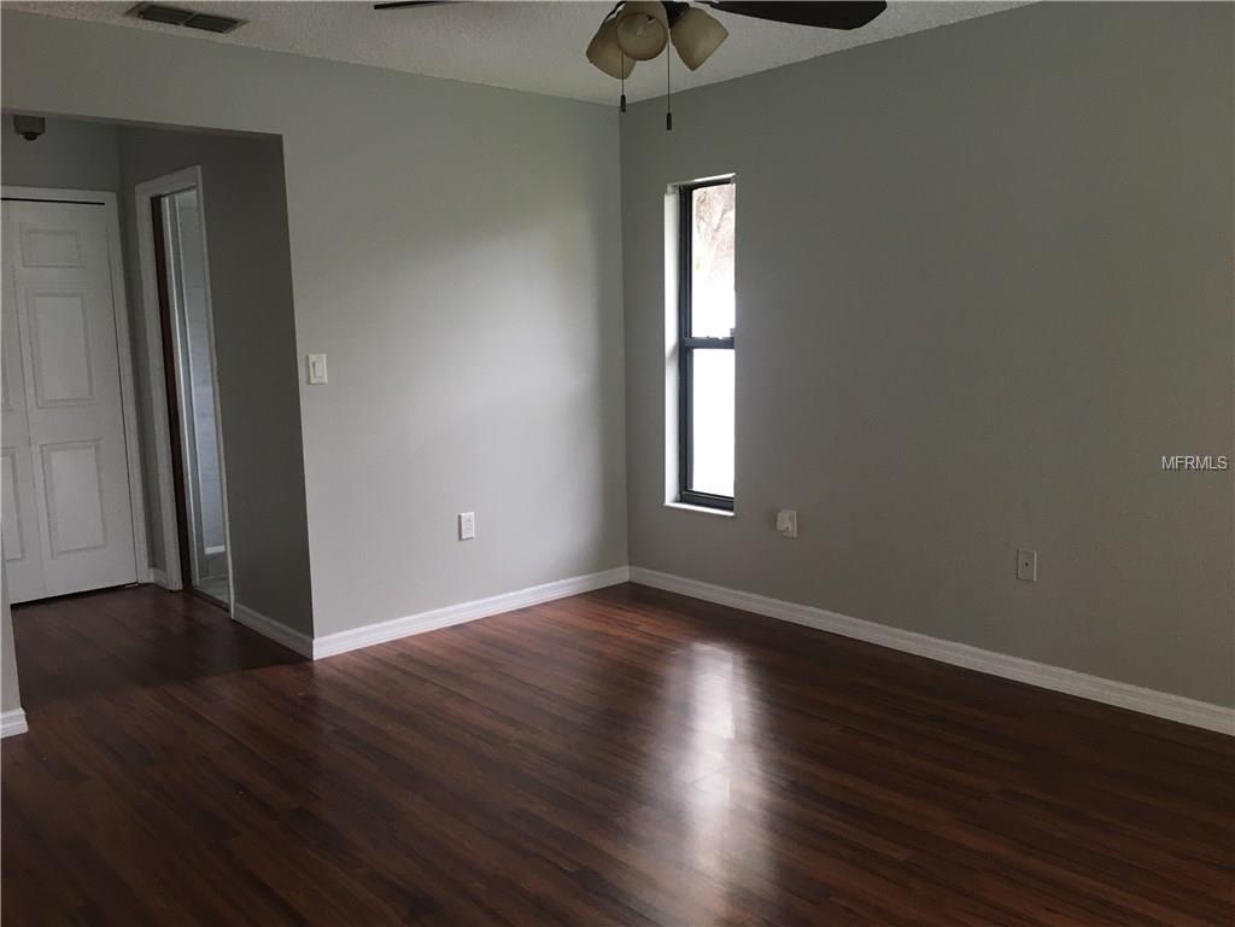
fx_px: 1035
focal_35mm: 29
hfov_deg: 61.7
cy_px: 464
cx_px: 618
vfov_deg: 48.2
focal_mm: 4.15
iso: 32
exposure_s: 1/30
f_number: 2.2
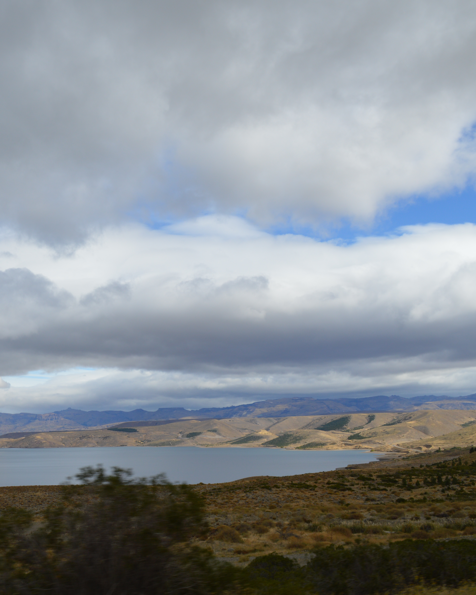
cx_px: 69
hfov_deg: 33.5
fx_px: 757
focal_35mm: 43
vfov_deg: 42.9
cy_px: 301
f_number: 9
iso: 100
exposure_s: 1/320
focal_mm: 20
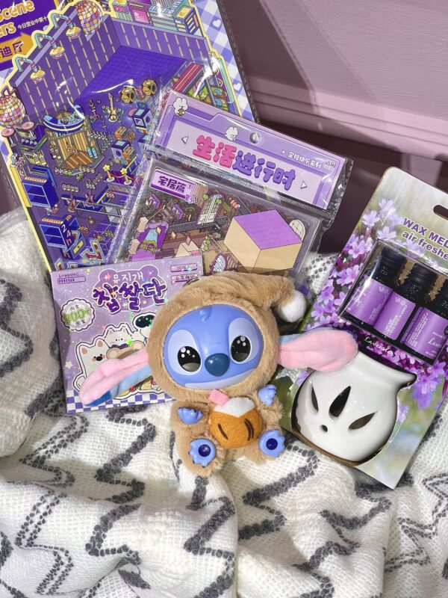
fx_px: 1104
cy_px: 299
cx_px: 224
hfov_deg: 22.9
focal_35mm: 64
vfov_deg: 30.3
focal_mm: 7.5
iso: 32
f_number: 2.2
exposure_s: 1/100
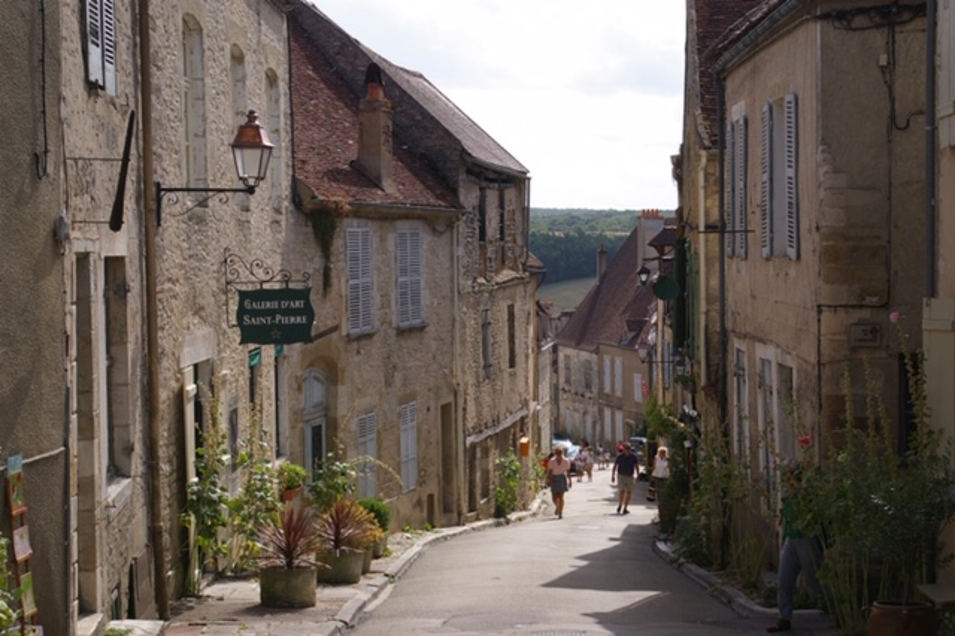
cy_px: 318
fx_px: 1710
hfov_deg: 31.2
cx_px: 478
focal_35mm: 64
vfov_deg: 21.1
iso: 200
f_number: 6.7
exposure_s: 1/750
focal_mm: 43
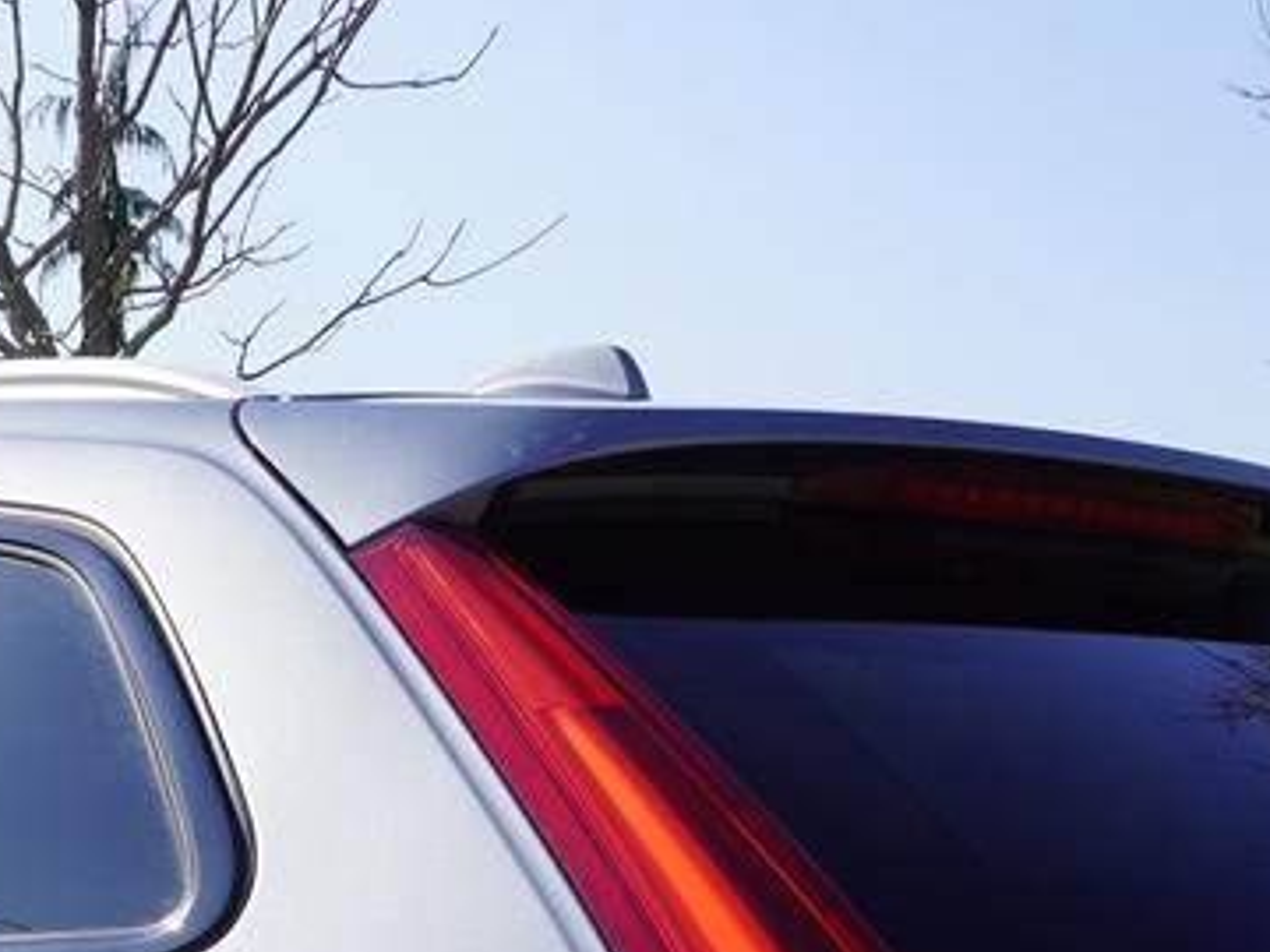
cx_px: 286
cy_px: 1499
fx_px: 3008
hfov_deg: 23.5
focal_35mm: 82
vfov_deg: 16.2
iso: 100
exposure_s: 1/125
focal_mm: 16
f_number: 9
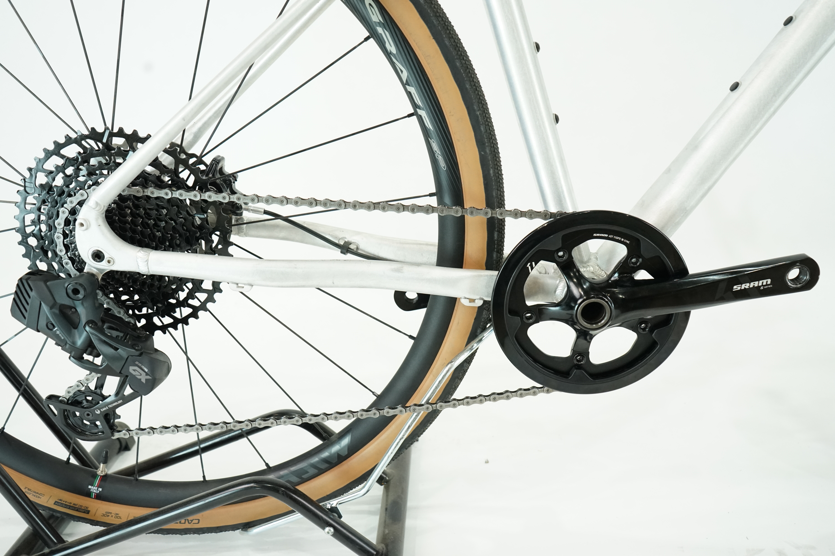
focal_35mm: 30
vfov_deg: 43.6
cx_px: 418
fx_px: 696
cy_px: 278
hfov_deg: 61.9
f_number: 5.6
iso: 2500
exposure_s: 1/200
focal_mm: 30
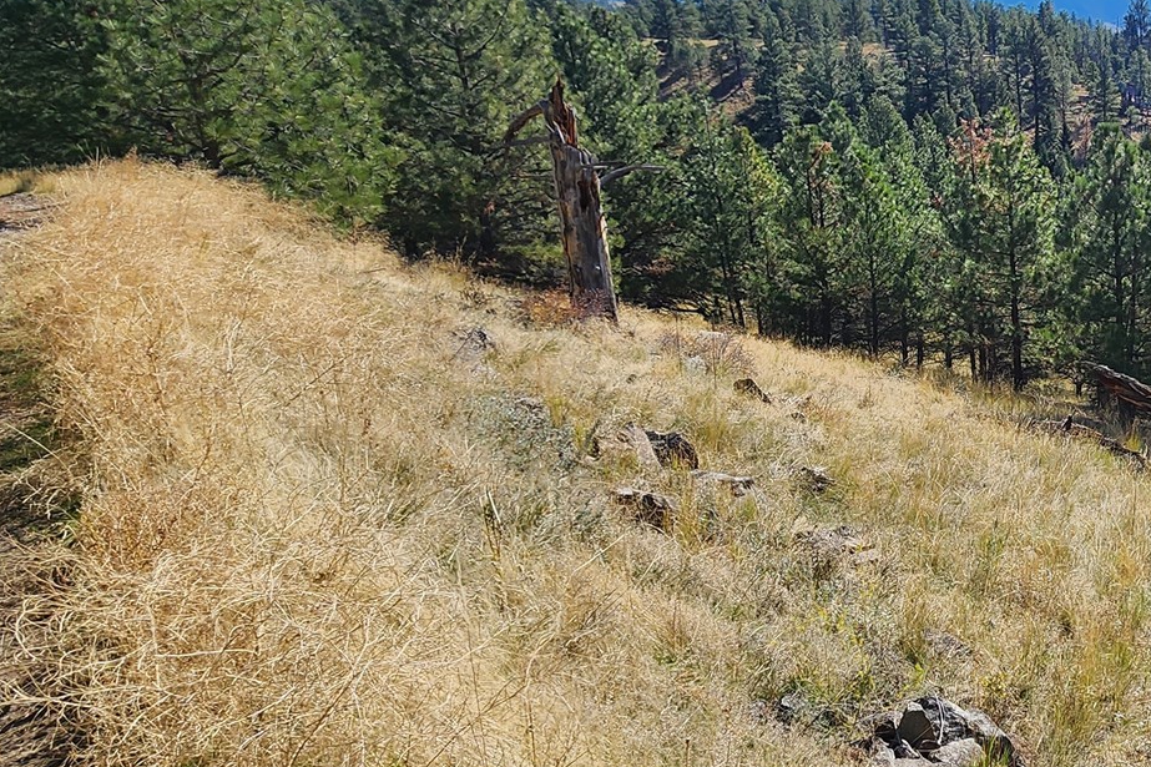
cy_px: 362
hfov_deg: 52.1
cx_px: 1095
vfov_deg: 43.6
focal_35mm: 30
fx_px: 959
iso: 50
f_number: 2.2
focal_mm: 2.2
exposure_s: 1/2027
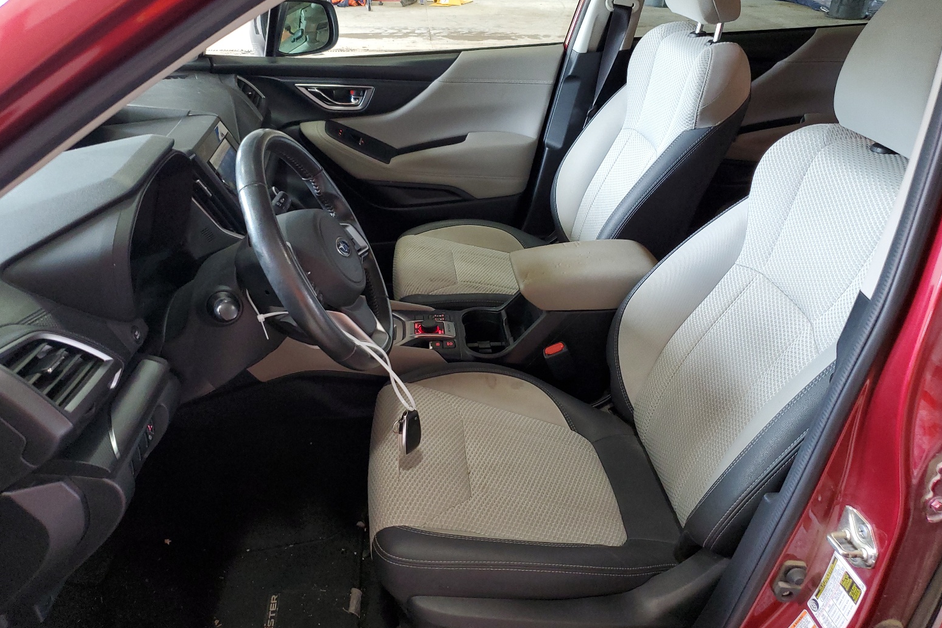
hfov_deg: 65.5
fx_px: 733
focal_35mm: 28
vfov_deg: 46.4
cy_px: 287
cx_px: 477
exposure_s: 1/60.2
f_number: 1.5
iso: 167
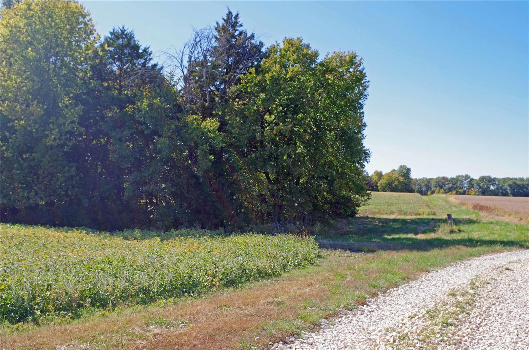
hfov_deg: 53.2
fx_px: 528
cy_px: 175
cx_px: 264
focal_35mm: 36
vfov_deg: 36.7
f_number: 7.1
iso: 200
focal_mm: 24.38
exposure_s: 1/200
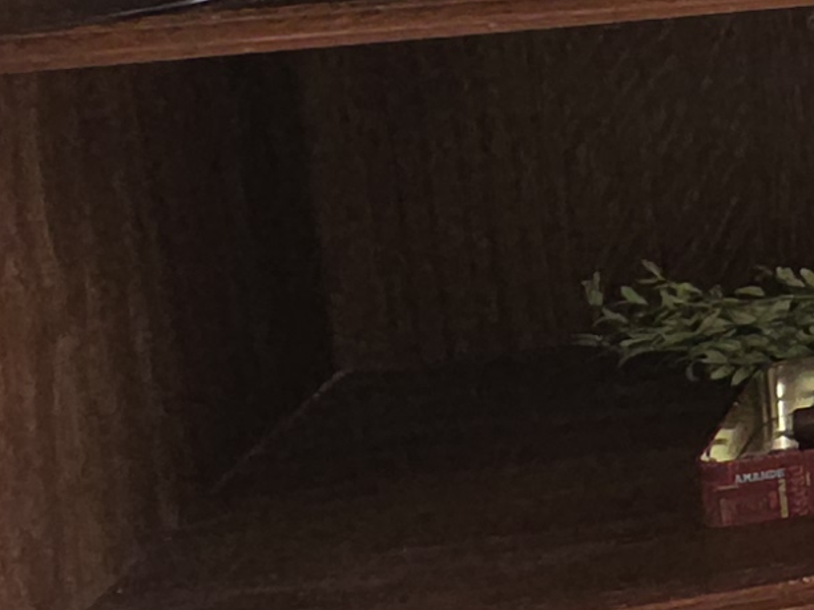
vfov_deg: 15.8
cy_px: -334
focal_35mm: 85
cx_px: 2195
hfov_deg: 13.0
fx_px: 1999
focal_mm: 2.2
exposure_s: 1/50
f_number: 1.9
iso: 125
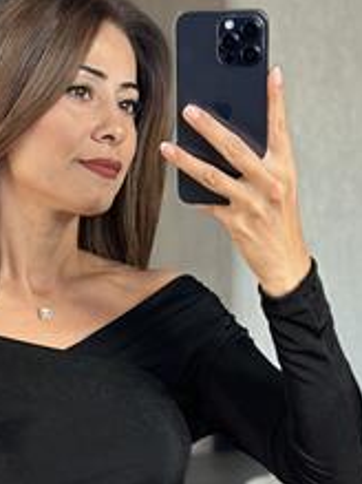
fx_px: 1549
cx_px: 86
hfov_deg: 13.3
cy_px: 446
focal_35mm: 111
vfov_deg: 17.4
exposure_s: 1/60
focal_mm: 6.86
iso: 320
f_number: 1.78
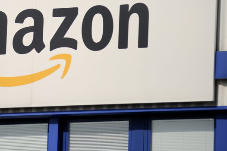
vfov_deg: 3.1
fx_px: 2804
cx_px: 36
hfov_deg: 4.6
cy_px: 22
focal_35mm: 445
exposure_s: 1/8000
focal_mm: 200
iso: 200
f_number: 2.8
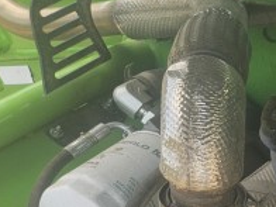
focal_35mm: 120
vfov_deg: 11.9
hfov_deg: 12.2
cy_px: 282
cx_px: 707
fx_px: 957
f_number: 1.8
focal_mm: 5.4
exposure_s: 1/180
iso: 25
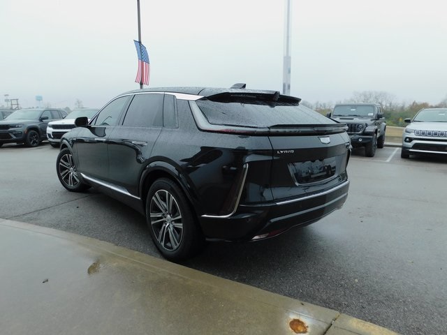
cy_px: 168
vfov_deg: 58.9
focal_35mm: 23
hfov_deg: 73.9
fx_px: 297
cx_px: 224
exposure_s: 1/500
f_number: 3
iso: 125
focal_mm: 4
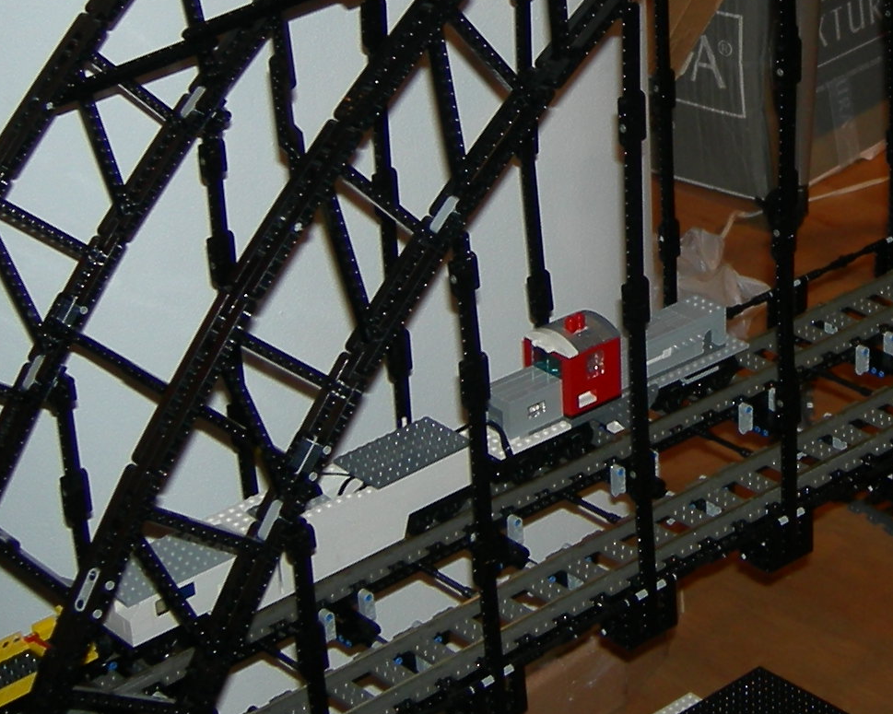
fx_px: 2484
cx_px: 876
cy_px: 93
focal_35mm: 94
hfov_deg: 19.8
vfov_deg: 16.2
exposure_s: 1/60.1
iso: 64
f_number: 2.7
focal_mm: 7.5
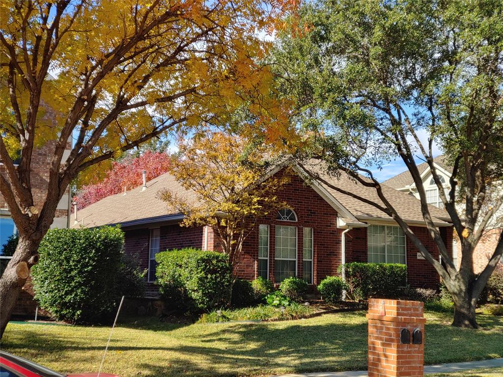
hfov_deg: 38.2
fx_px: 727
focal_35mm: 50
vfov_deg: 29.1
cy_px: 188
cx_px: 252
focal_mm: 5.88
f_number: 2.4
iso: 50
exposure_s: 1/654
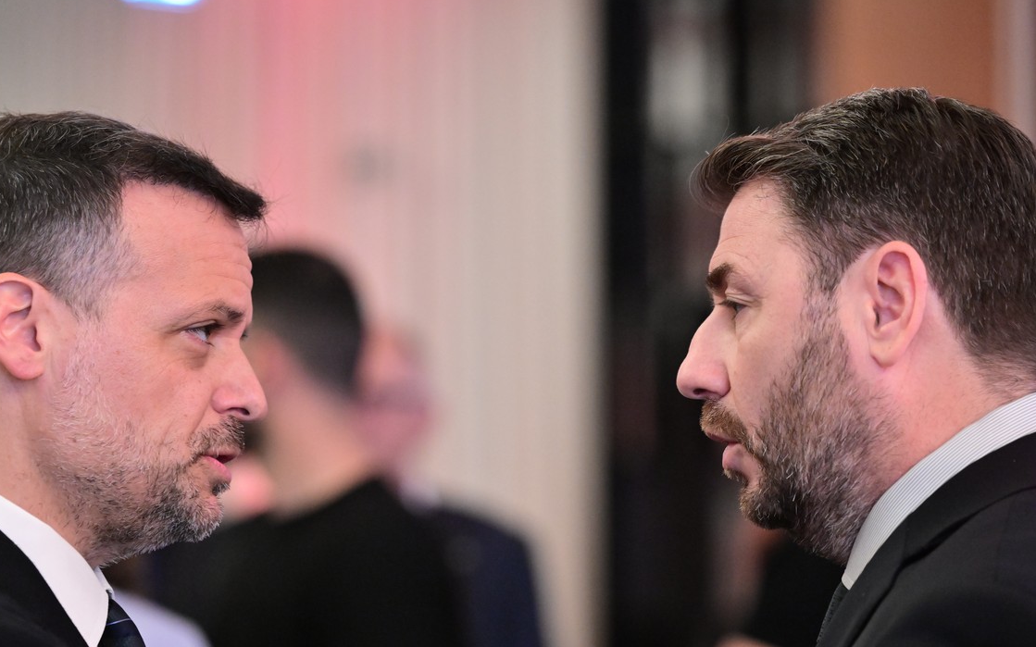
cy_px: 321
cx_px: 483
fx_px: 4630
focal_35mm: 164
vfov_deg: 8.0
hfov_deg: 12.8
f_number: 4
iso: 8000
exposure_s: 1/160
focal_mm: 150
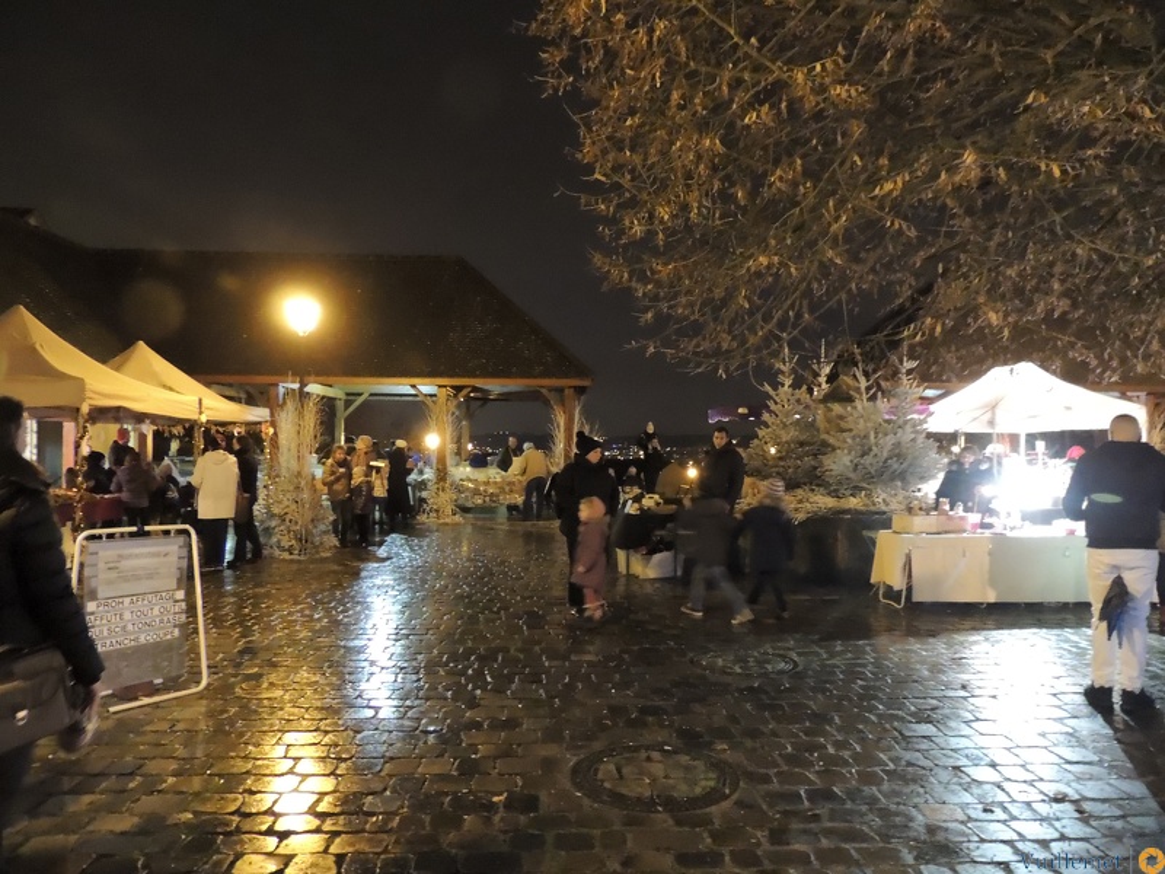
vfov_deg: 56.8
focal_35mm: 24
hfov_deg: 71.6
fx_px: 808
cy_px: 437
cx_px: 582
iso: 2000
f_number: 3
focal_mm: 4.3
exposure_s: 1/15
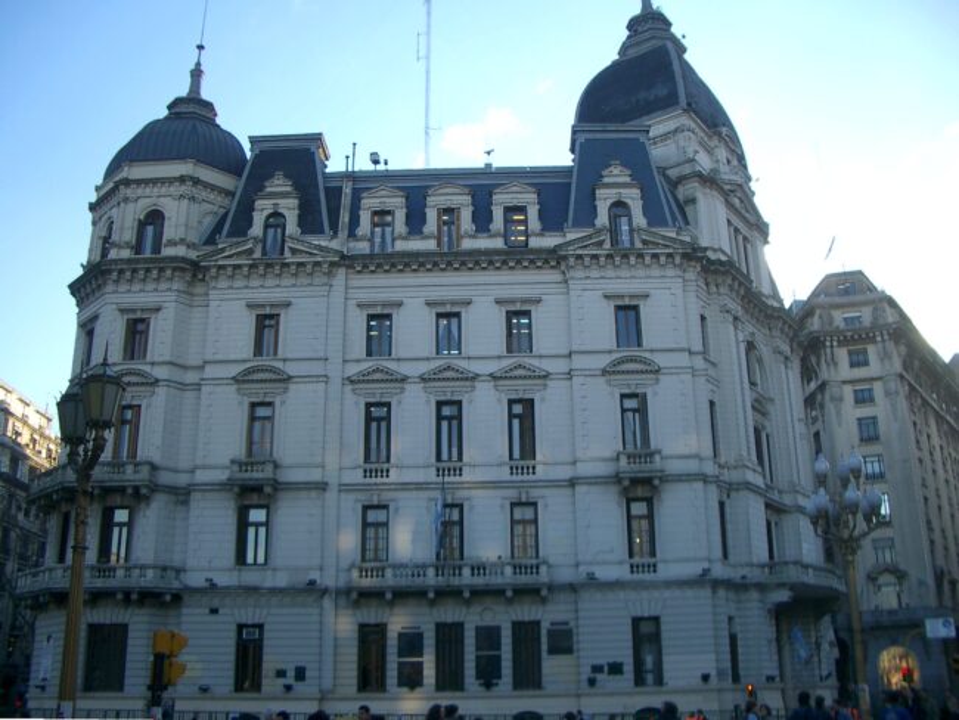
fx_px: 970
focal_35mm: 35
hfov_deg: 52.6
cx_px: 480
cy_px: 360
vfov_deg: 40.7
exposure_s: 1/250
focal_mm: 5.8
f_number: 2.6
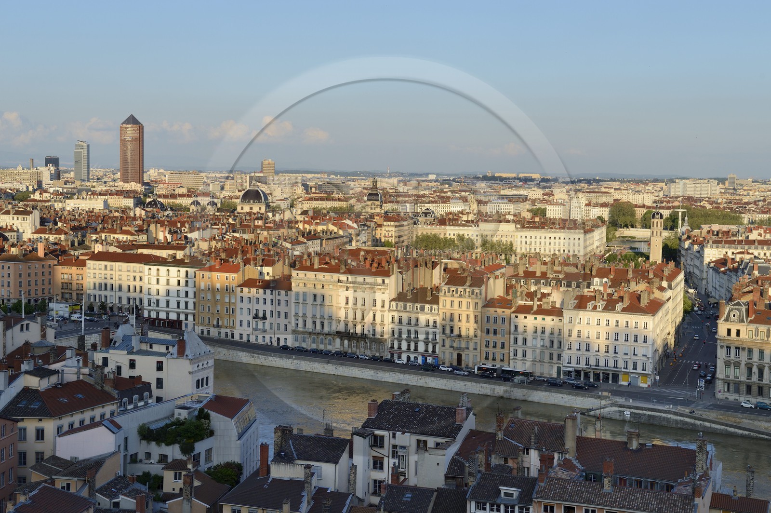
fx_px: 1177
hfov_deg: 36.3
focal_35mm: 55
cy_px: 256
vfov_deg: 24.6
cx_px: 386
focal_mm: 55
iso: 200
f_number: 9
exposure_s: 1/320
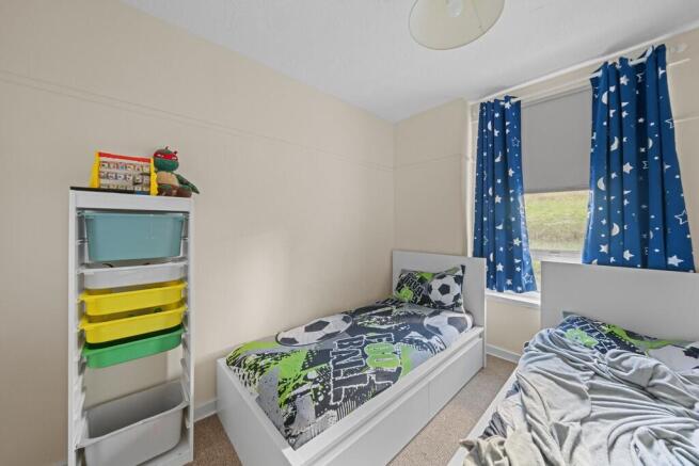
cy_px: 233
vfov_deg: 90.0
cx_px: 350
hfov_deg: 112.6
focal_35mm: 12
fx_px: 233
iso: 1000
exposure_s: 1.6
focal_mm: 12
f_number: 7.1
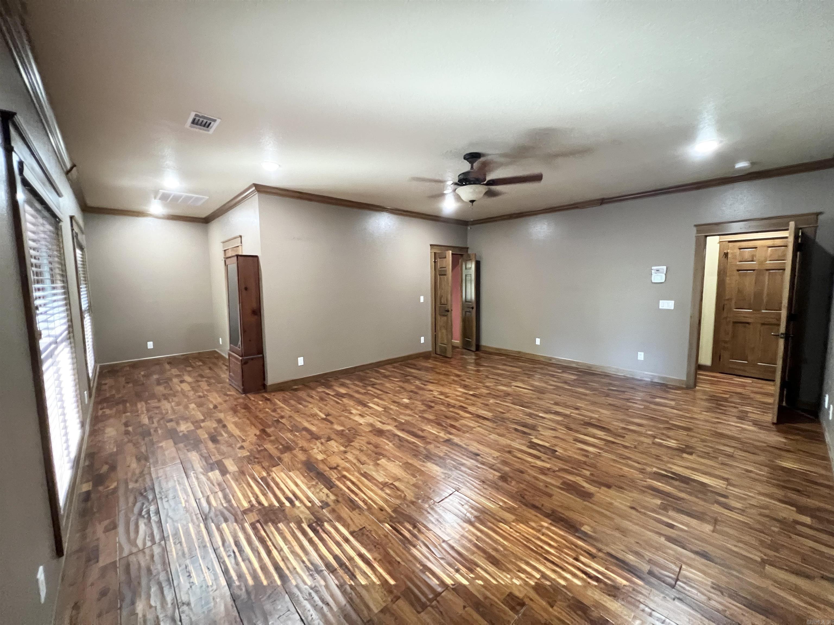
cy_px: 312
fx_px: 313
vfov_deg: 89.9
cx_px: 417
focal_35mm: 13
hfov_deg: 106.2
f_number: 1.8
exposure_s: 1/40
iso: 640
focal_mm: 1.57
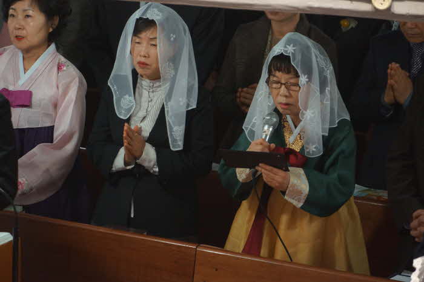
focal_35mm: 300
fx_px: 3532
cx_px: 212
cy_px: 141
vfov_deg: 4.6
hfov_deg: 6.9
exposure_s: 1/15
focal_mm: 200
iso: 1250
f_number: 6.3
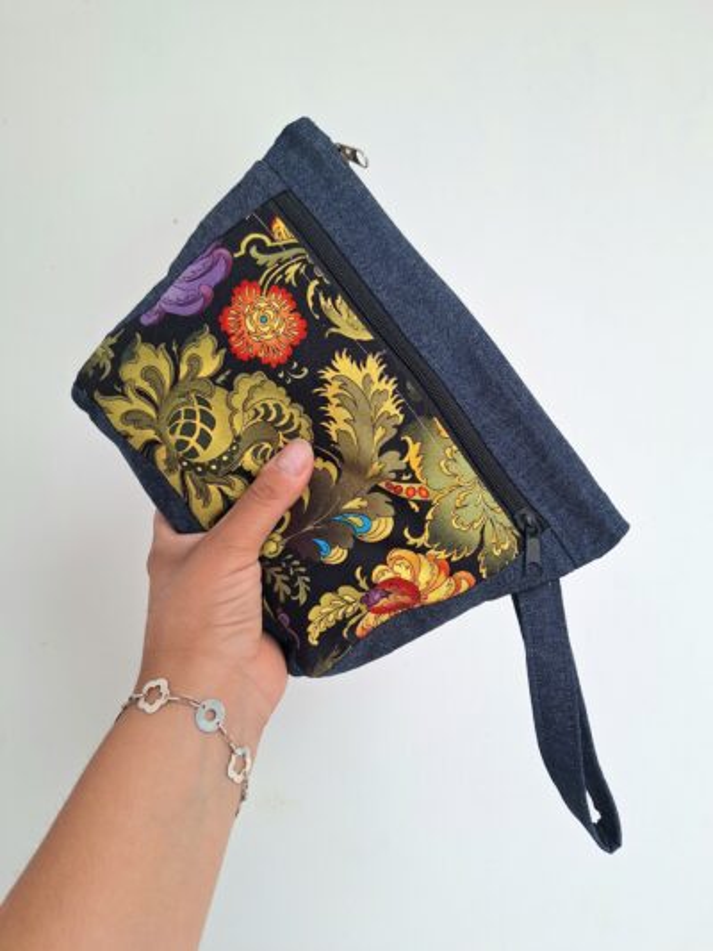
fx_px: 631
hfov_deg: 58.9
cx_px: 356
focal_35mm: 23
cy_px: 476
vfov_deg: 73.9
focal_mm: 5.54
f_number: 1.8
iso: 50
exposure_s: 1/100
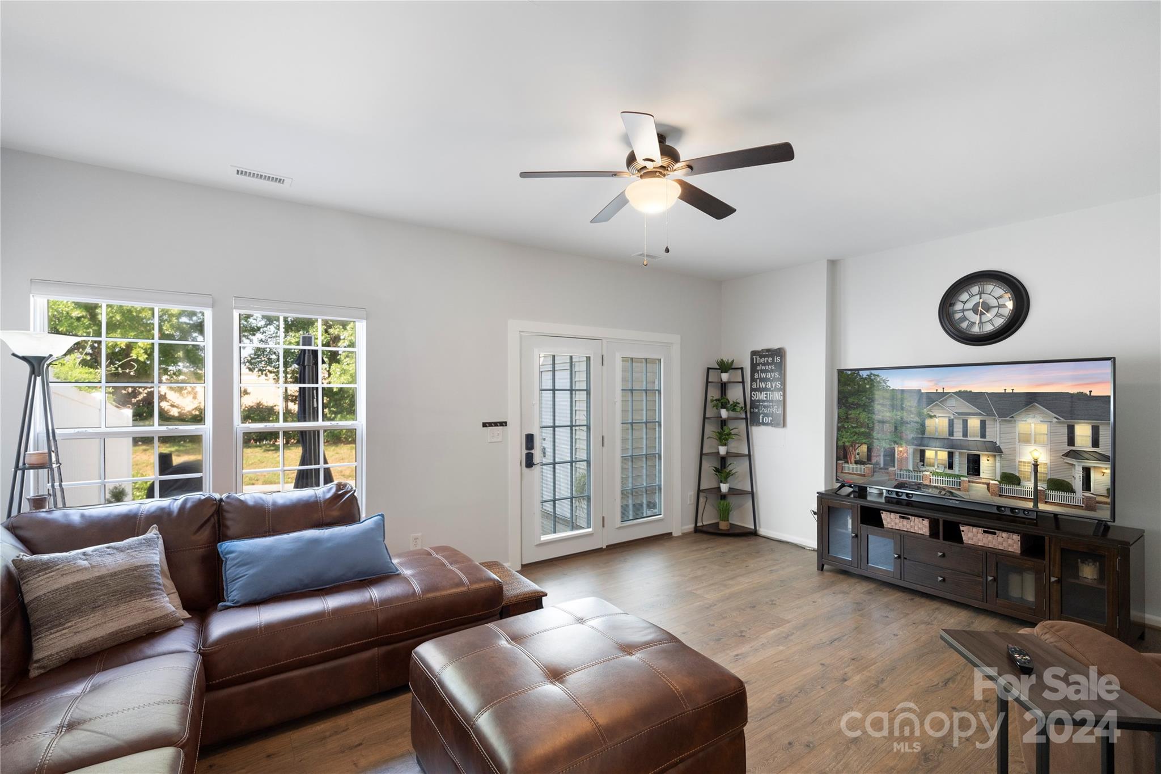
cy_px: 387
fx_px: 516
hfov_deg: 96.7
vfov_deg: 73.7
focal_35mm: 16
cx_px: 580
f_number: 4
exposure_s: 1/30
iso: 800
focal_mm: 16
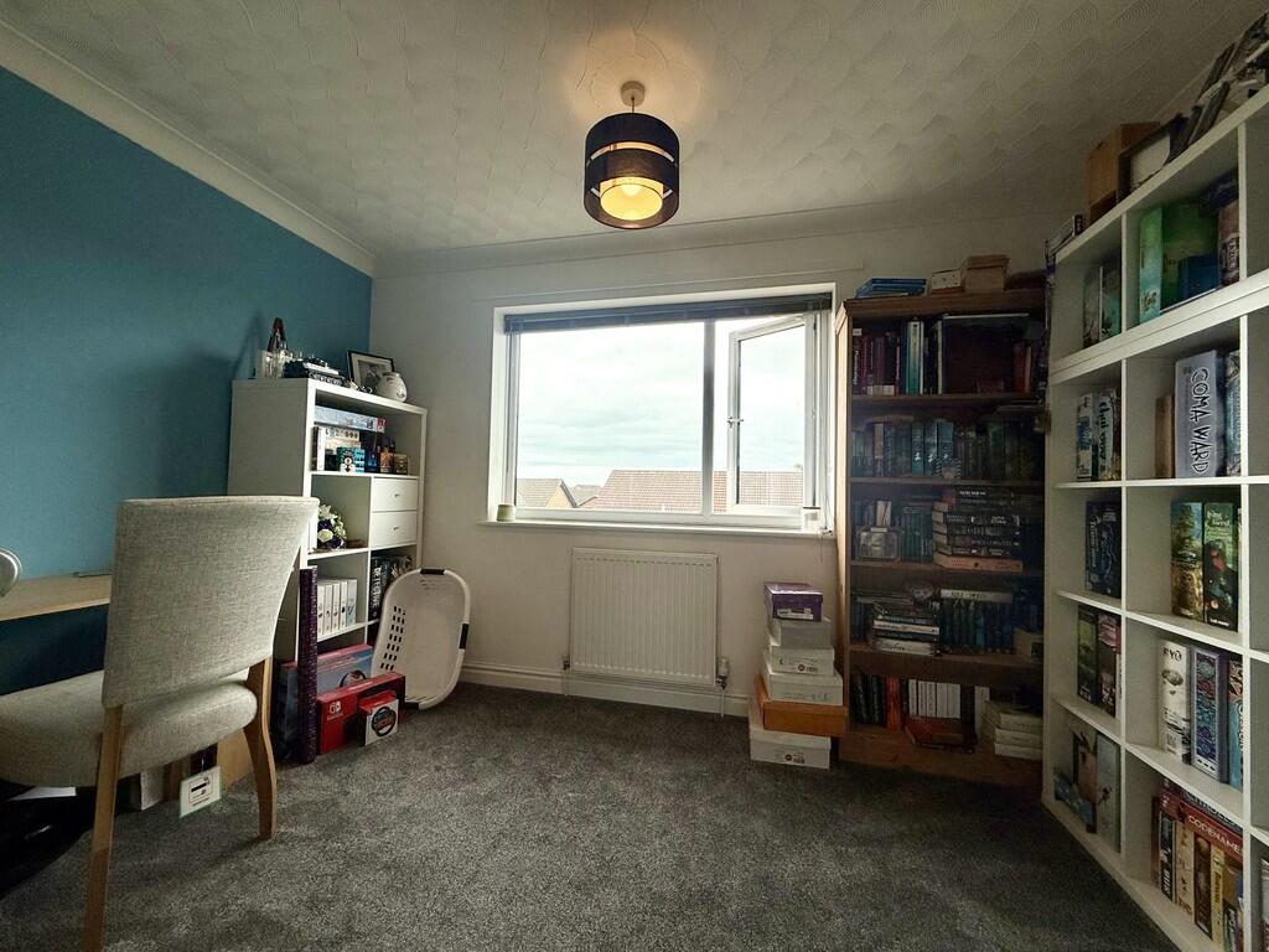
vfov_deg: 85.7
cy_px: 476
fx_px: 513
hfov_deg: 102.1
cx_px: 634
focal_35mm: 14
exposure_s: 1/559
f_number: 2.2
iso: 64
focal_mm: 2.22
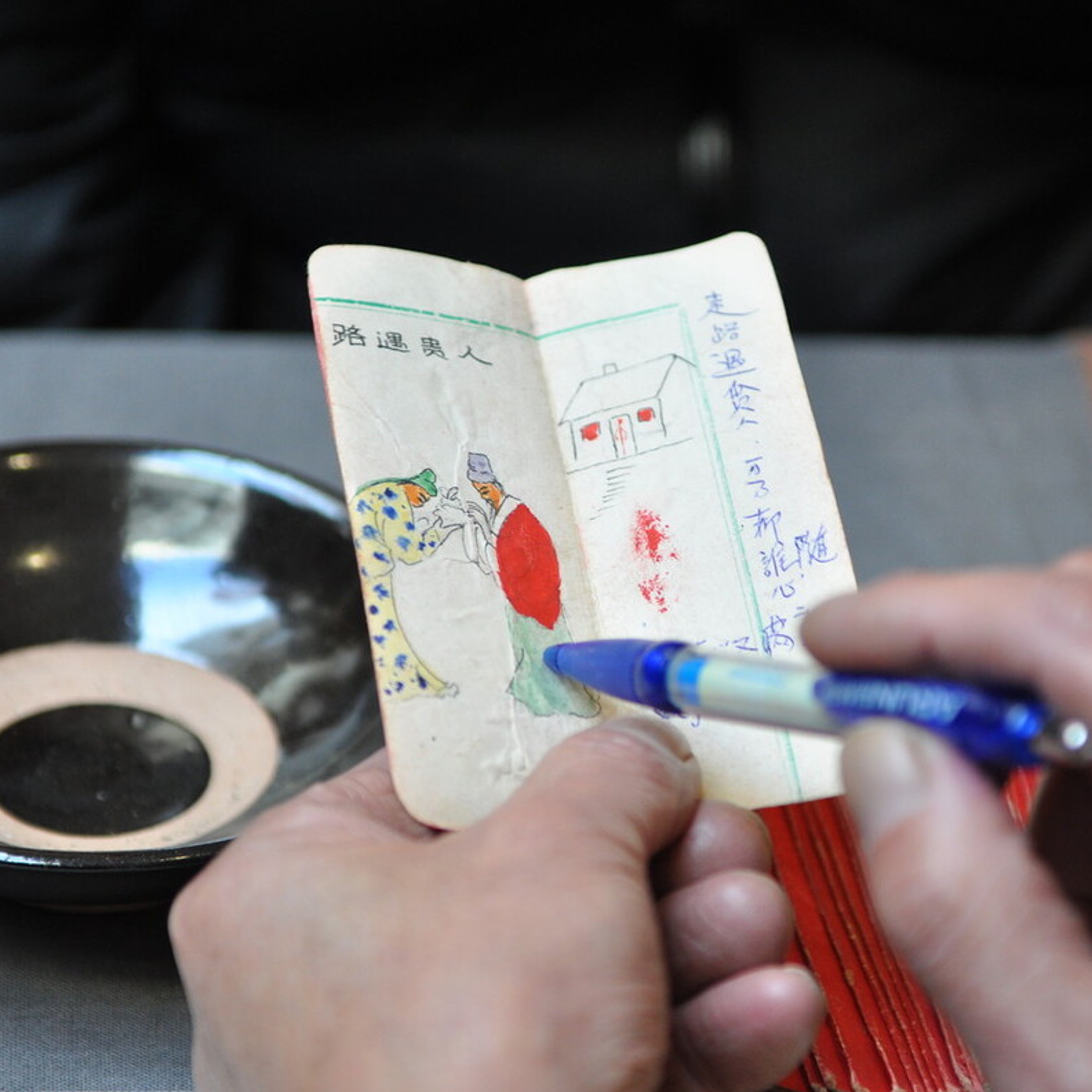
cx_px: 622
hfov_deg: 12.9
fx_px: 4818
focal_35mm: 135
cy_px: 545
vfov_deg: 12.9
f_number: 2.8
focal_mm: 70
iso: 500
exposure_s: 1/50
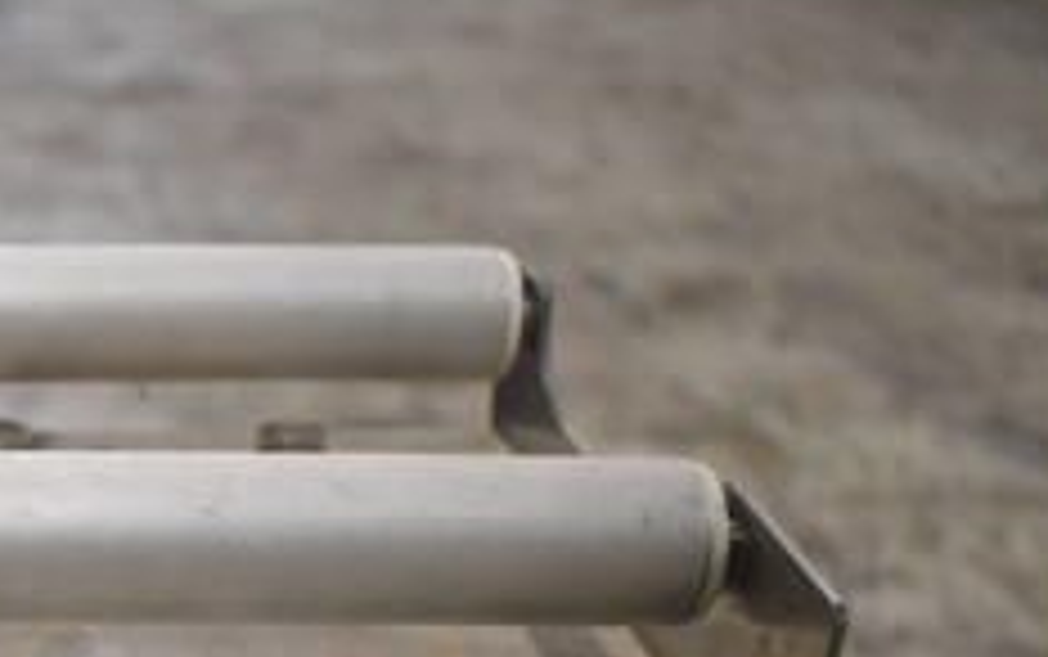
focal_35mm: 72
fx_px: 2058
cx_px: -180
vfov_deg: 17.0
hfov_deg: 25.8
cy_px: 860
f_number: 3.5
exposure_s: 1/125
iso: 1800
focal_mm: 18
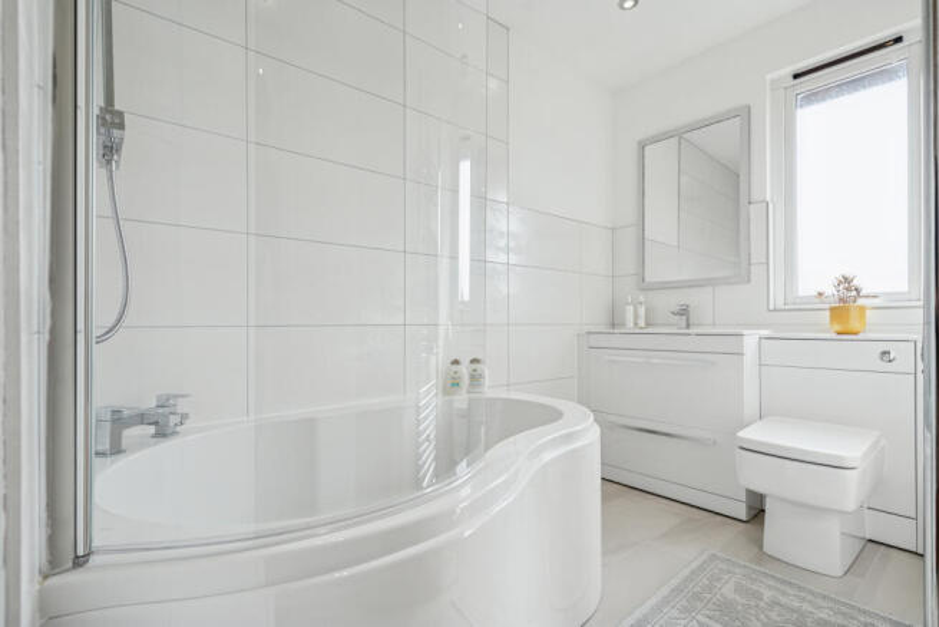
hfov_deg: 93.3
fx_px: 443
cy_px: 314
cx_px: 470
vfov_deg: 70.5
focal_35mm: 17
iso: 125
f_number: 5.6
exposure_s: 1/60
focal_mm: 17
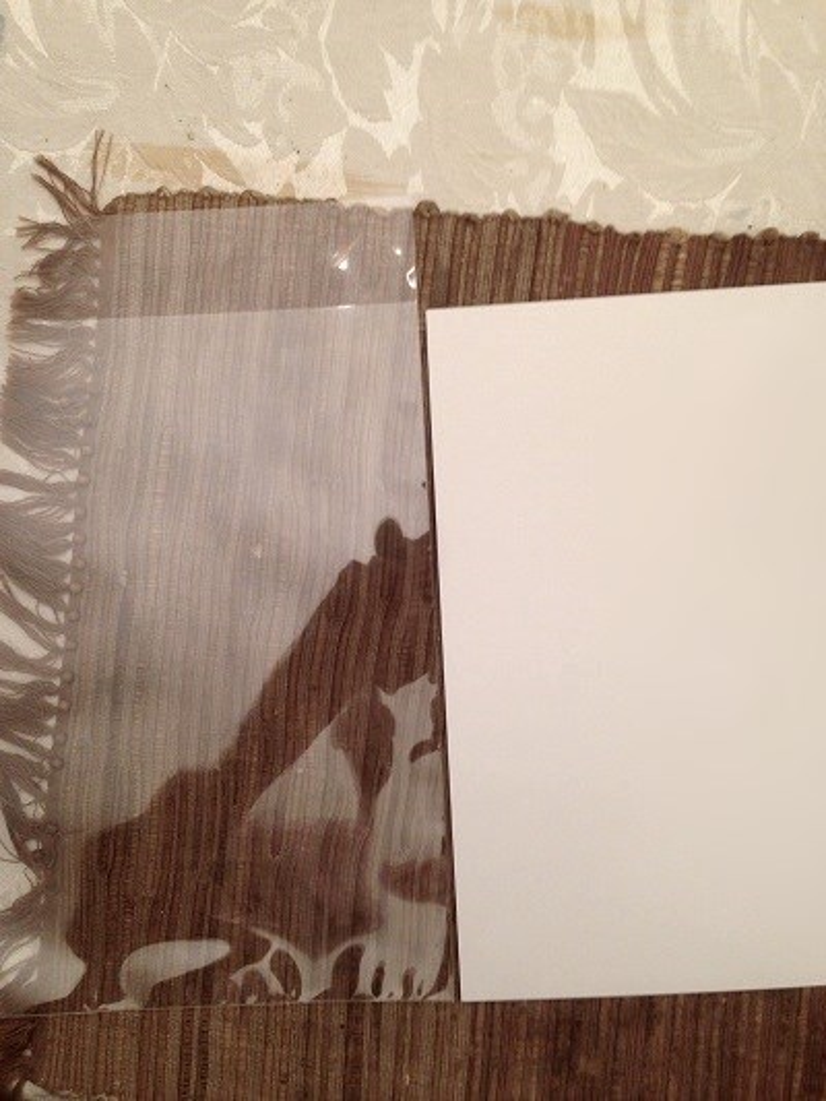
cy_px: 550
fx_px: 1049
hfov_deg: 43.0
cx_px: 413
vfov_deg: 55.3
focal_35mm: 33
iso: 100
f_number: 2.4
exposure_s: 1/20
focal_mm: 4.12
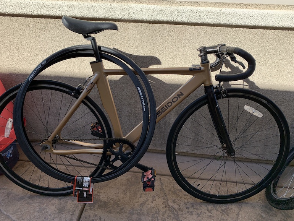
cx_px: 142
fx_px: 229
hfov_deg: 65.3
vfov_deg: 51.4
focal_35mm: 27
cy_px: 108
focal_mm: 4.25
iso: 25
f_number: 1.8
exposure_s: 1/1220
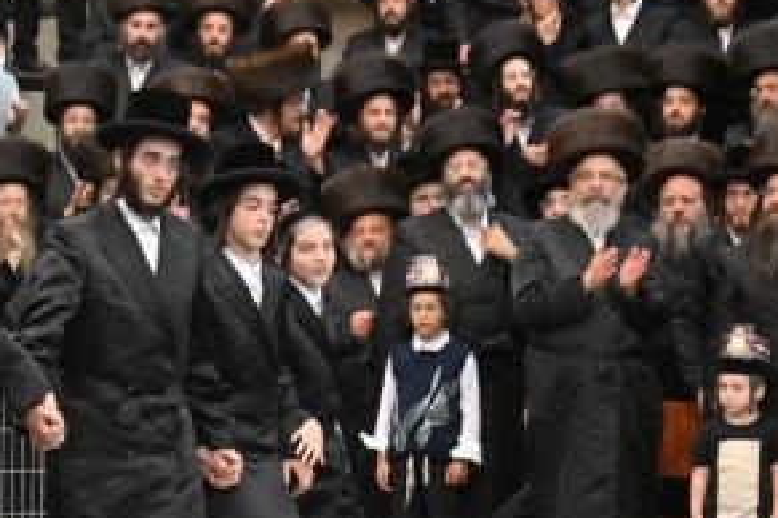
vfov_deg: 8.0
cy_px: 615
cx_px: -278
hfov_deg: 11.8
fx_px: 3652
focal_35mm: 169
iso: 1250
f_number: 4
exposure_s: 1/250
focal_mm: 48
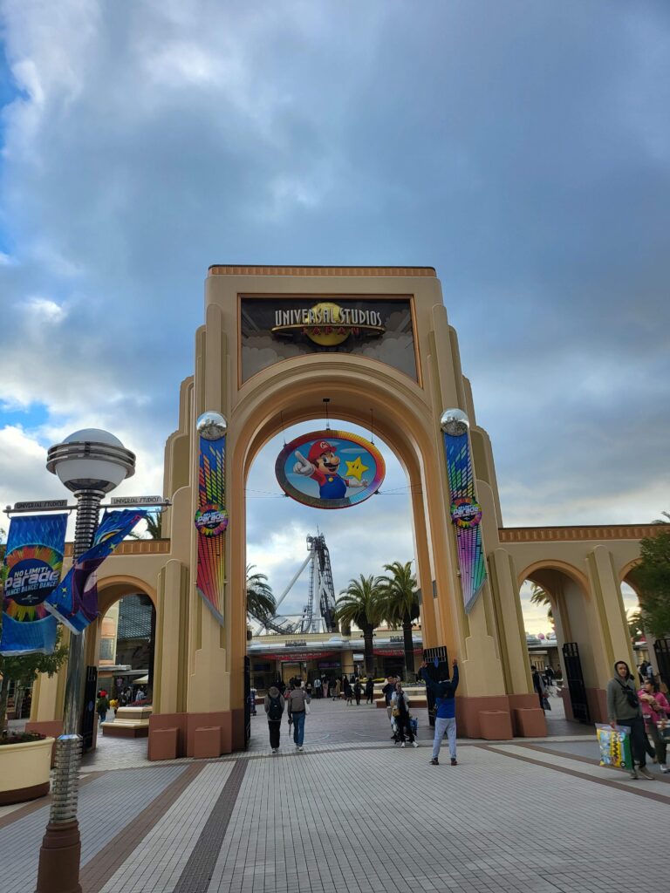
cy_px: 446
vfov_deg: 71.6
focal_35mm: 24
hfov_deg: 56.8
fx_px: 619
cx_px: 335
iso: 40
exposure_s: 1/922
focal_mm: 5
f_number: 1.8
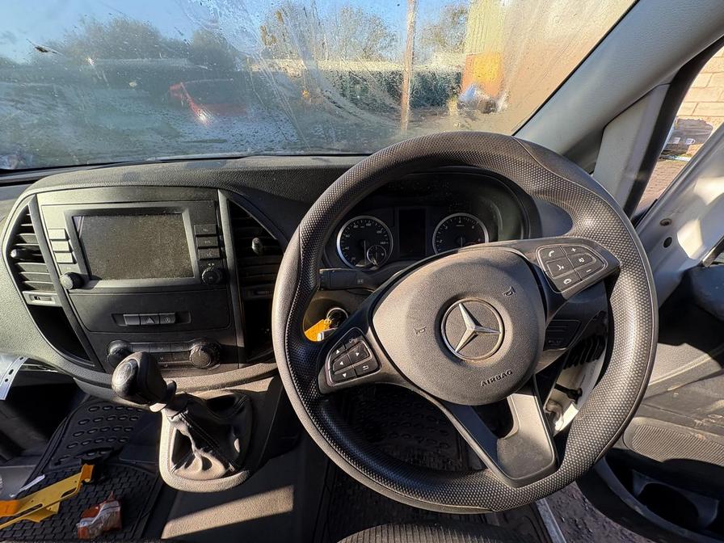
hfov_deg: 102.1
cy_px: 272
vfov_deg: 85.7
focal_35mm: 14
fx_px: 293
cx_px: 362
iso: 64
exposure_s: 1/101
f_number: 2.2
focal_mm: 2.22
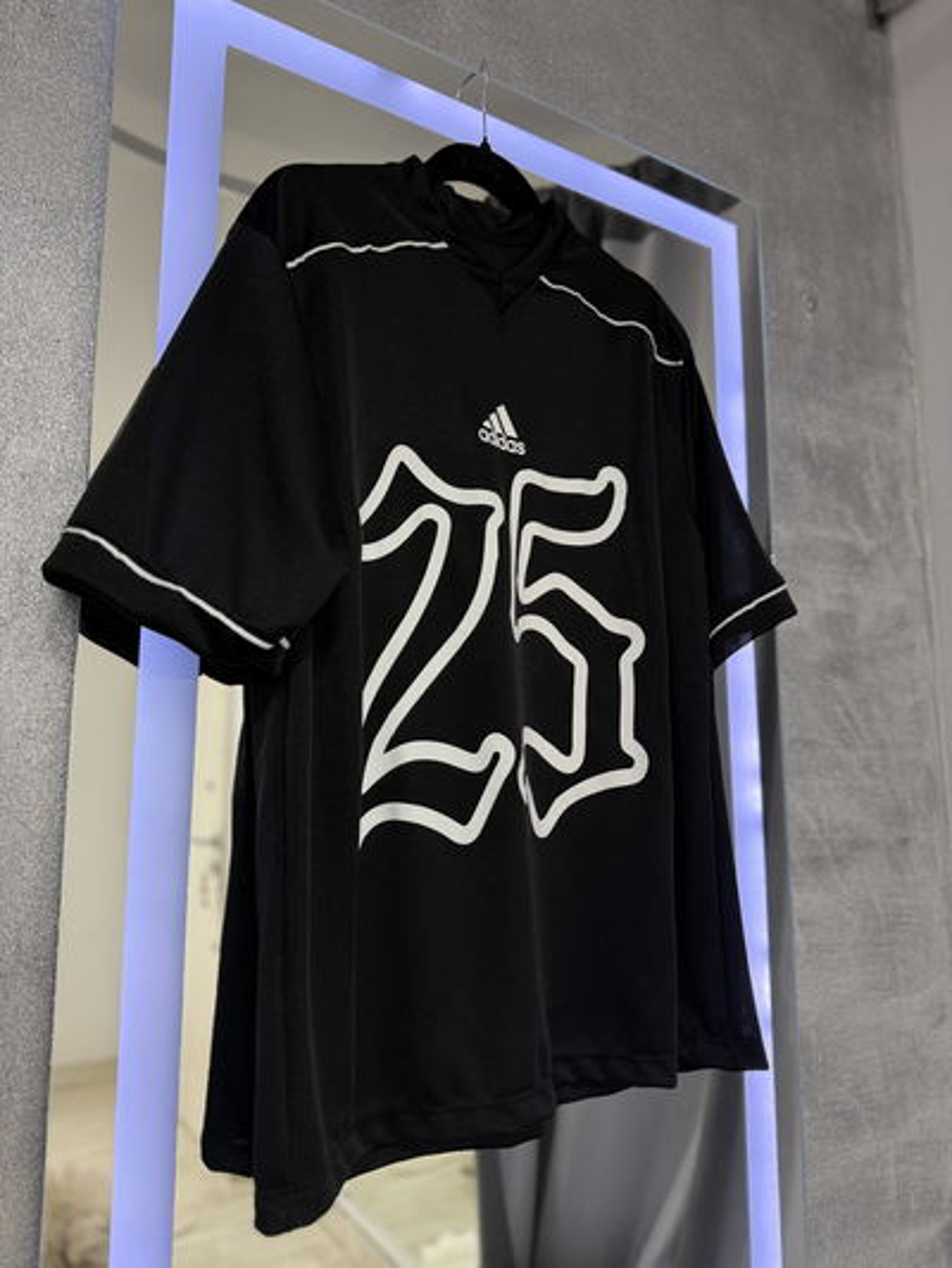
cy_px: 634
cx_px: 476
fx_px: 880
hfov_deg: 56.8
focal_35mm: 24
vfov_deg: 71.6
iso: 200
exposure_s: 1/50
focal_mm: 6.76
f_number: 1.78
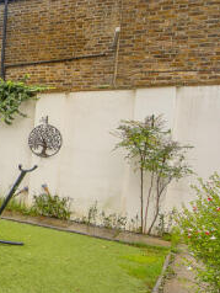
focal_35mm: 37
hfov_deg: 26.5
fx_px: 313
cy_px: 190
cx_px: -118
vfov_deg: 49.4
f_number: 5.6
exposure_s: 1/400
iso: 400
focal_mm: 14
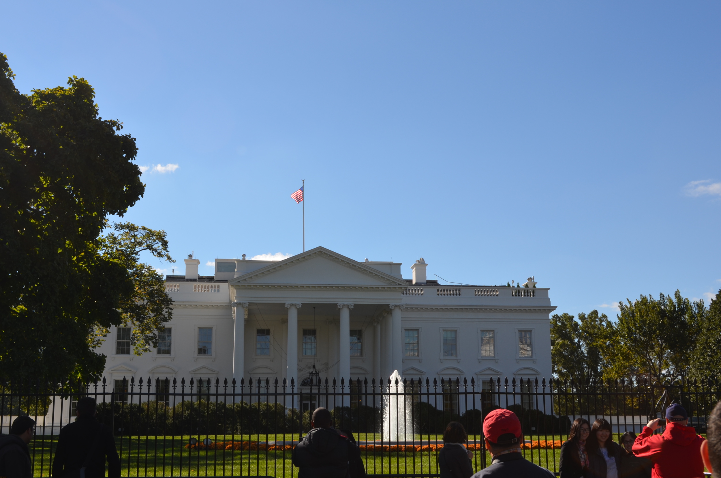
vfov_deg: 28.0
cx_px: 360
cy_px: 239
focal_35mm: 48
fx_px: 959
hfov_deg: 41.2
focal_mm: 32
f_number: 8
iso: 125
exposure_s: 1/250
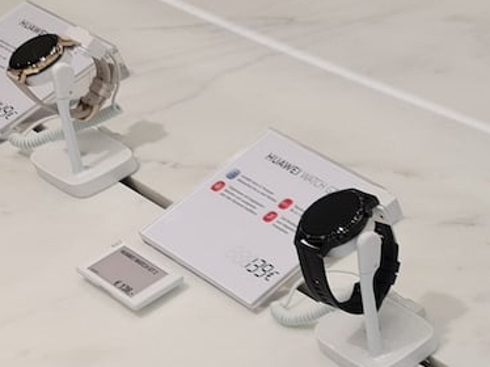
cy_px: 319
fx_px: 1514
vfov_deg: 13.7
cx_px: 812
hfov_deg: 16.2
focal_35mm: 107
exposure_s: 1/108
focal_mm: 7
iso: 50
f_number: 1.8
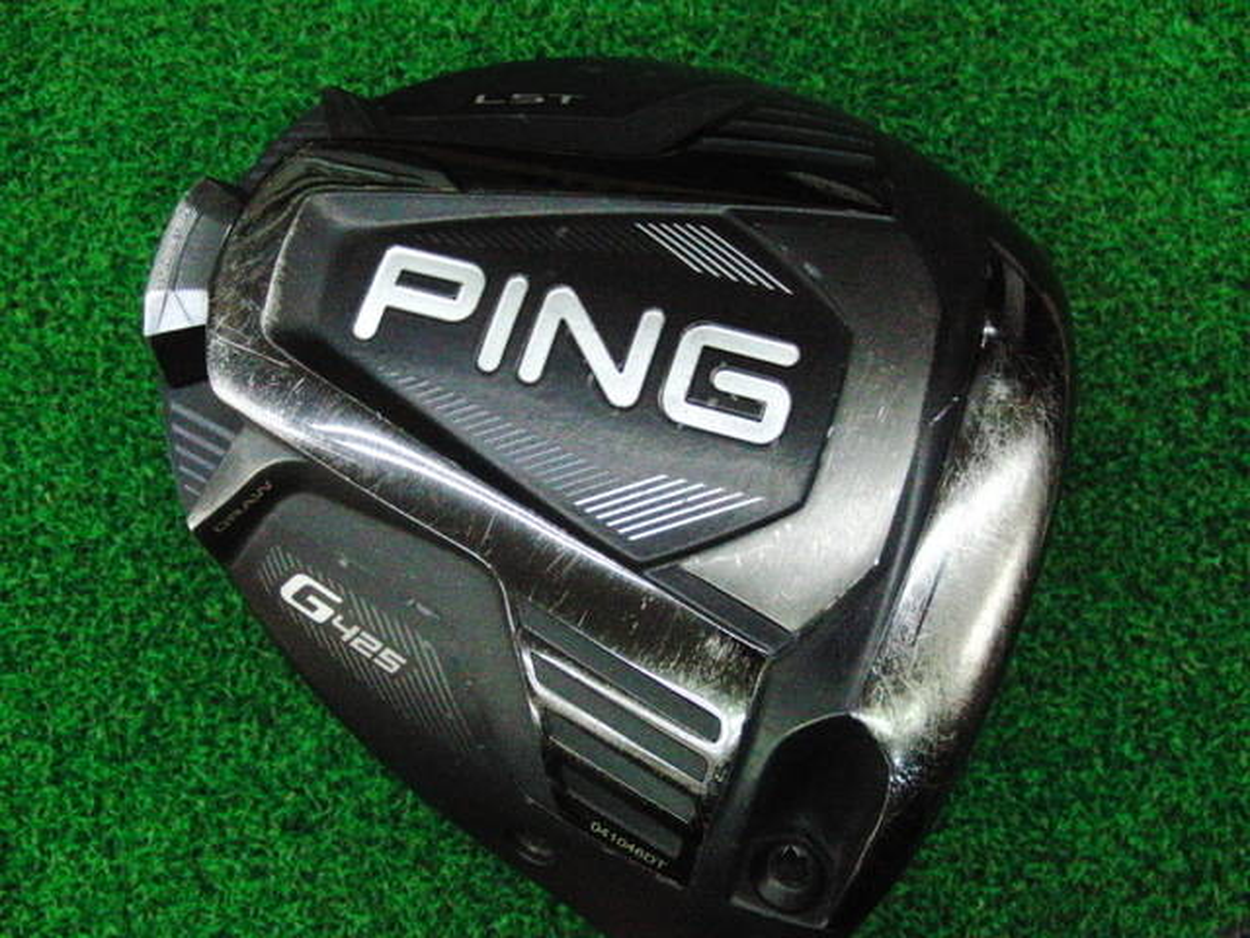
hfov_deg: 50.1
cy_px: 469
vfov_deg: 38.7
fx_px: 1336
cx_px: 625
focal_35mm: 37
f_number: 3.6
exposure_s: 1/400
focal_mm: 6.42
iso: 3200
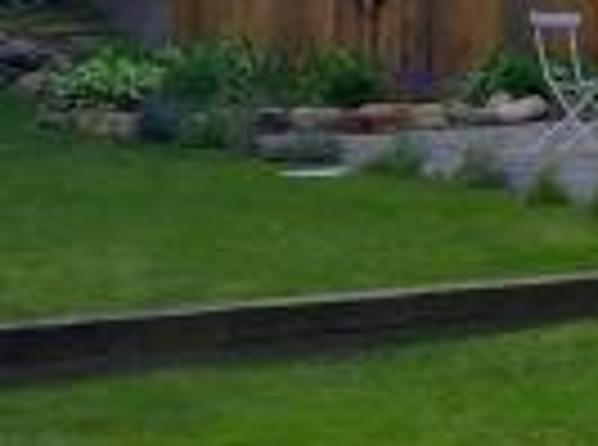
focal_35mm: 224
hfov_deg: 8.2
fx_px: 3859
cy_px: -432
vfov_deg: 6.4
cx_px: 1367
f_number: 2.2
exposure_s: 1/760
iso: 32
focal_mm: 4.15
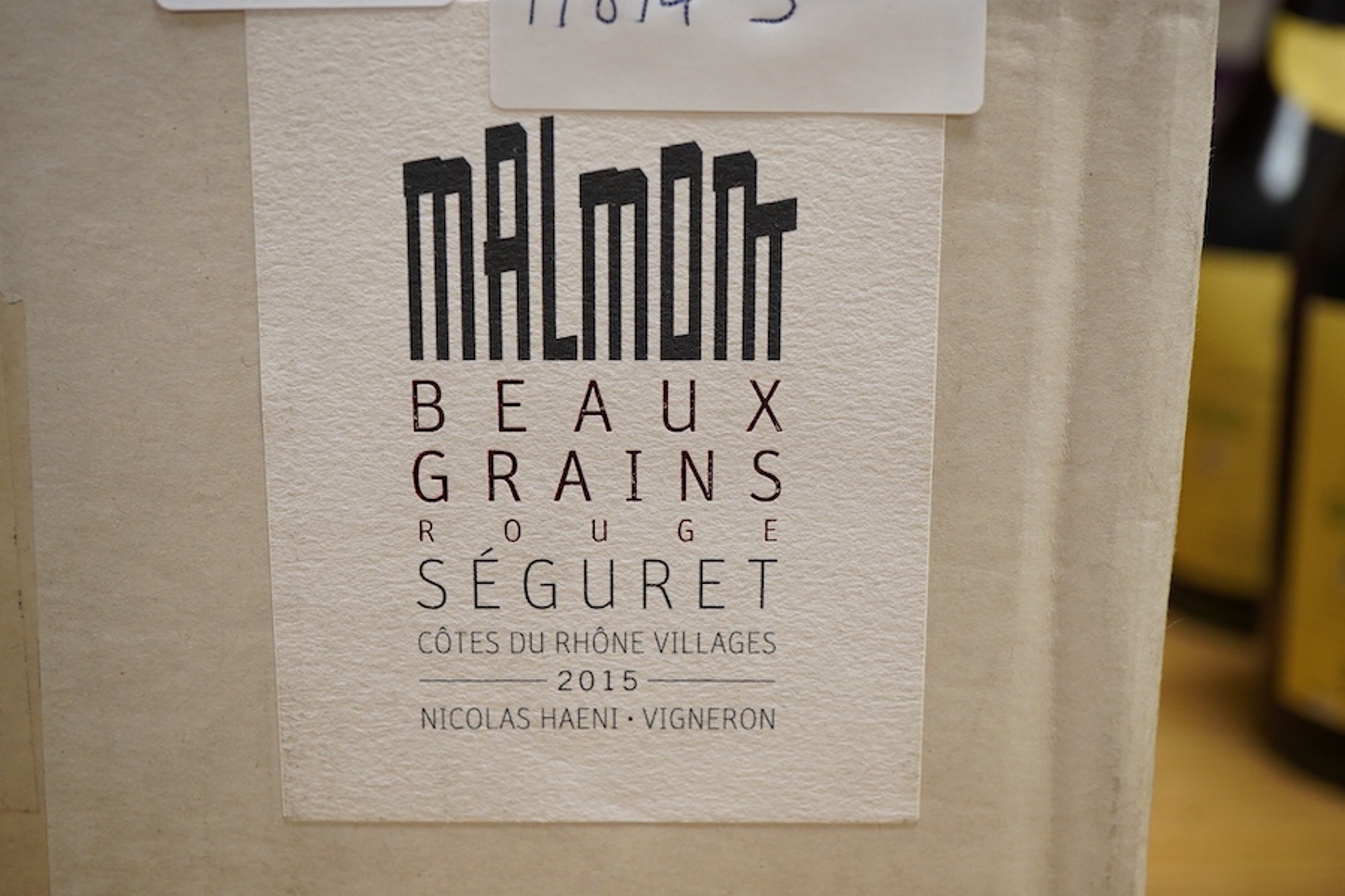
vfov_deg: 29.9
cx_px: 672
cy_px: 448
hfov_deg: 43.6
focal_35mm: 45
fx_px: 1681
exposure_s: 1/125
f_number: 7.1
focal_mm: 30
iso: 1250
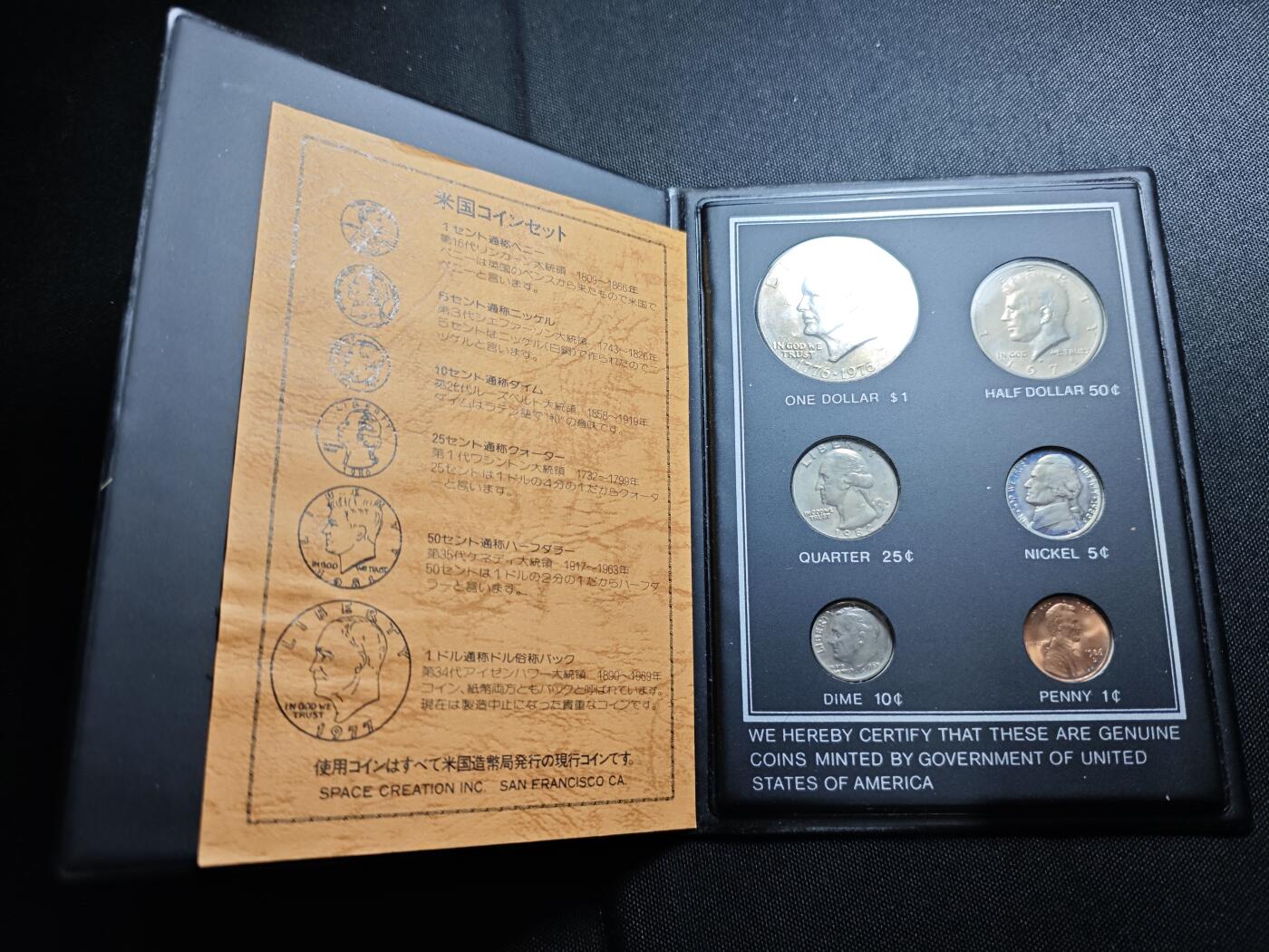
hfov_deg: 71.6
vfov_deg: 56.8
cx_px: 634
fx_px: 880
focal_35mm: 24
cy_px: 476
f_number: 1.6
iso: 80
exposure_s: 1/66.9
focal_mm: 5.84
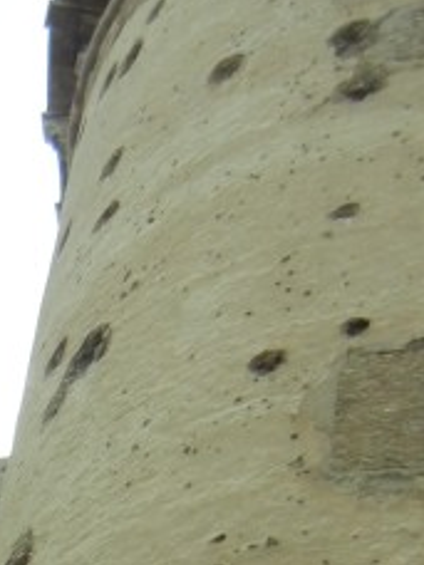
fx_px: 1649
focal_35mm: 101
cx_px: -166
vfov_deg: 17.2
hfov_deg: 13.9
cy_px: 897
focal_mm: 5.4
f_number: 3.5
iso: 160
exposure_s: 1/594
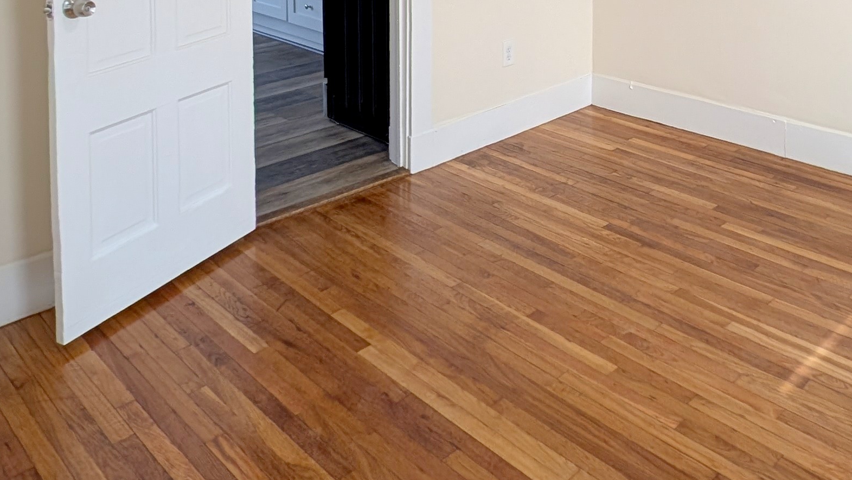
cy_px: -131
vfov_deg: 28.8
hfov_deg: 57.3
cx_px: 530
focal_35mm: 34
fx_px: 768
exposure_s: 1/120
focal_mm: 2.23
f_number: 1.95
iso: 62
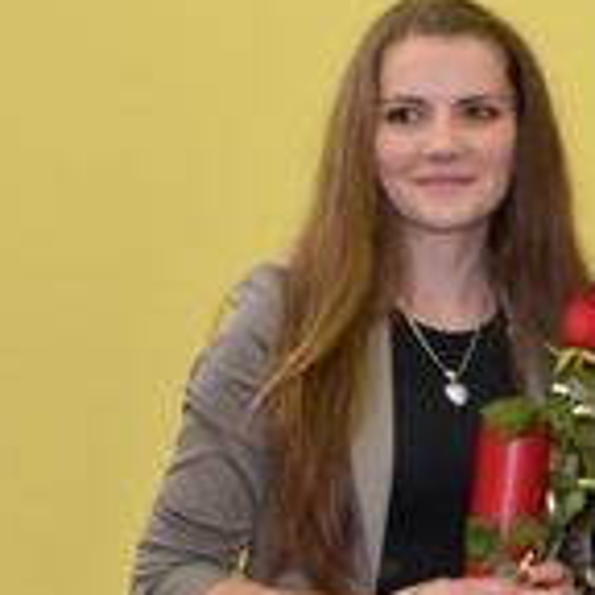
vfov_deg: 13.9
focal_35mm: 125
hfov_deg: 13.7
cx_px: 649
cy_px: 436
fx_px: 2431
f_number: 3.8
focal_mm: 22
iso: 640
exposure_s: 1/60
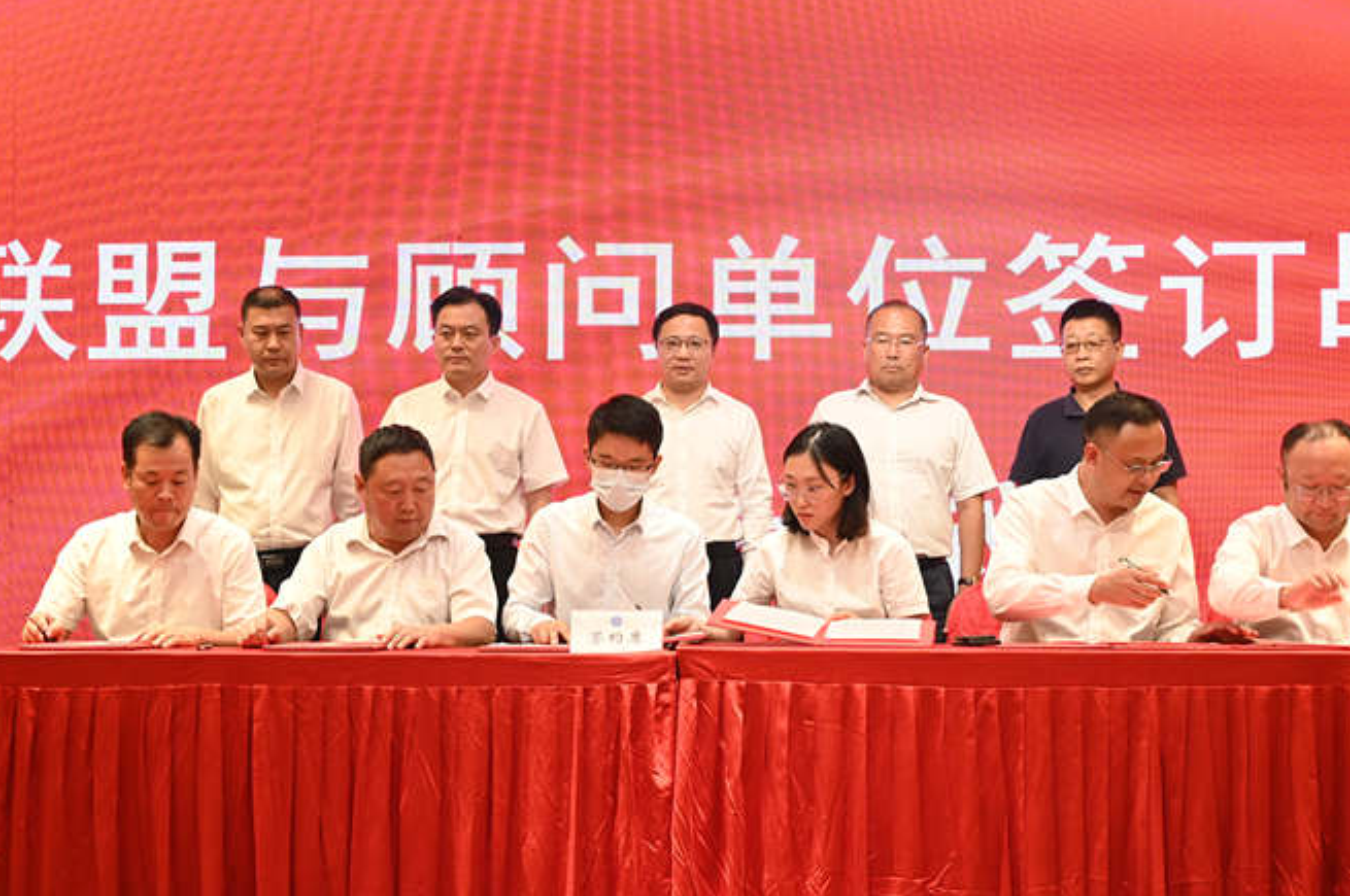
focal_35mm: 66
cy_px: 474
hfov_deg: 30.5
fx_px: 2472
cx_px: 682
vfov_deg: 20.6
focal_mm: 54
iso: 2500
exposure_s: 1/100
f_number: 5
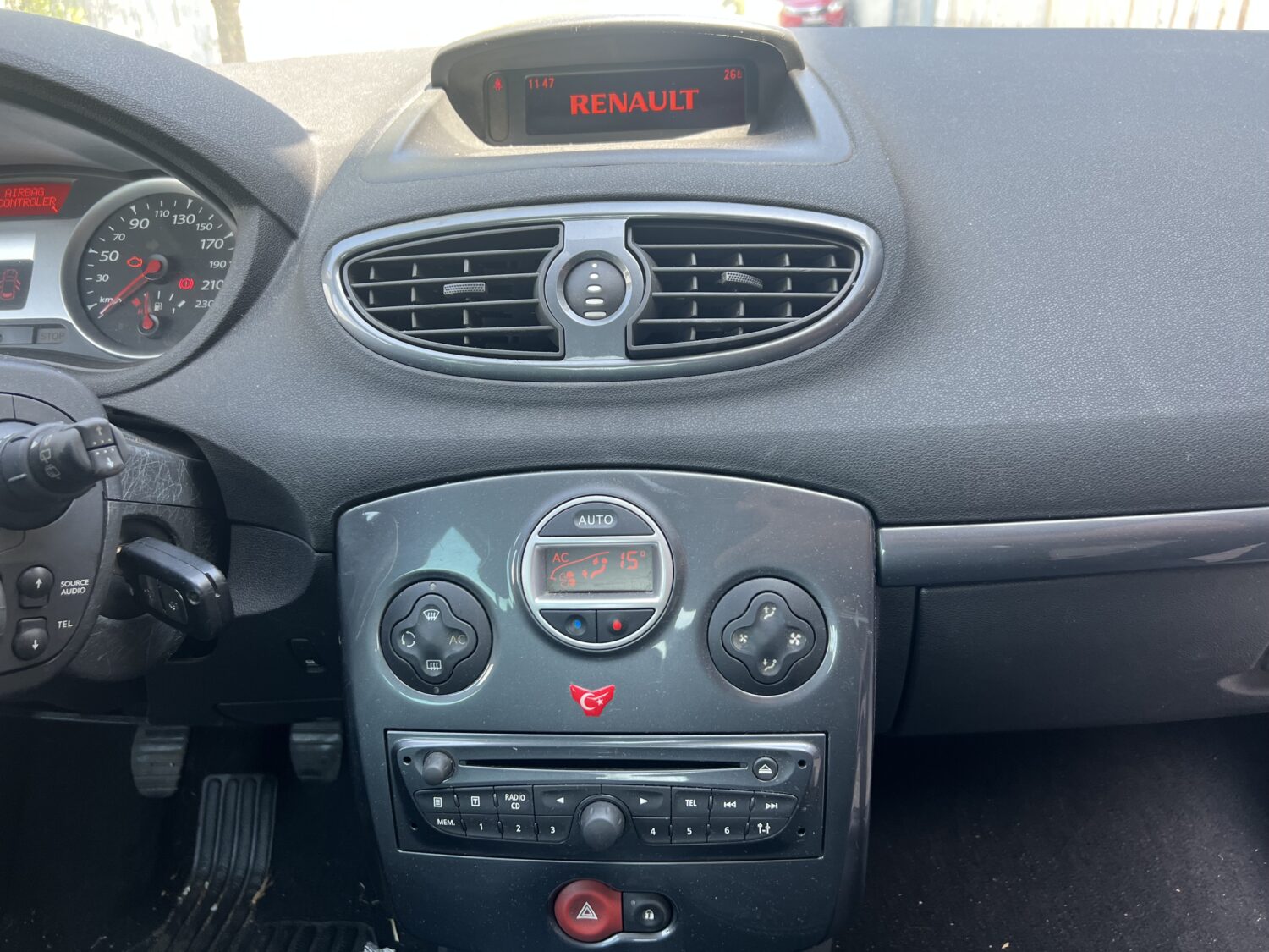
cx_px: 634
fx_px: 953
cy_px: 476
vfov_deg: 53.1
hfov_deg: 67.3
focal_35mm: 26
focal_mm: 5.7
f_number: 1.5
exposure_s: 1/121
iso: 80
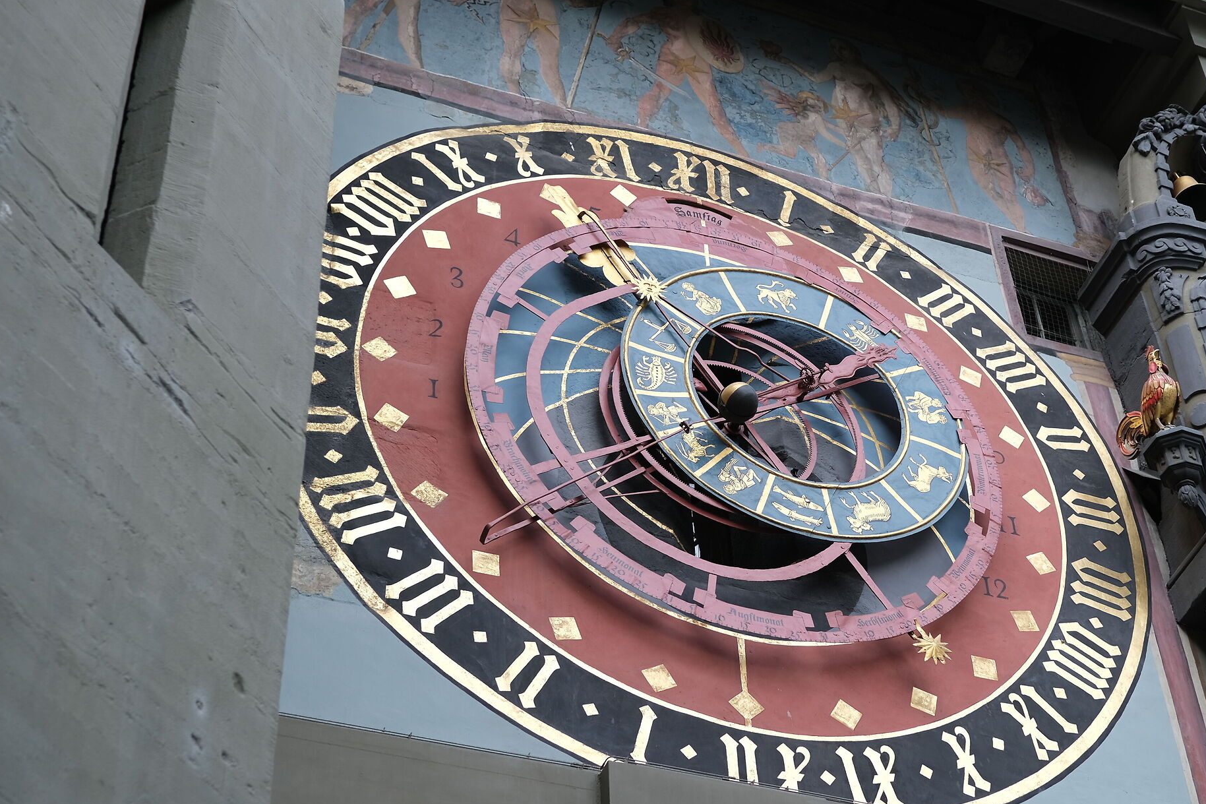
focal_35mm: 63
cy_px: 438
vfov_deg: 21.6
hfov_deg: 31.8
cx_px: 755
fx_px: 2110
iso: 160
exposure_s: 1/400
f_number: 3.2
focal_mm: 32
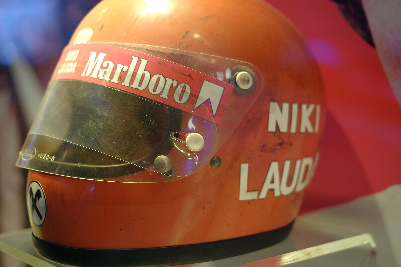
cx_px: 200
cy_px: 134
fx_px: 590
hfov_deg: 37.5
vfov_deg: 25.5
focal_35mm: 53
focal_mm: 35
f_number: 1.4
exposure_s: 1/70
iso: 200
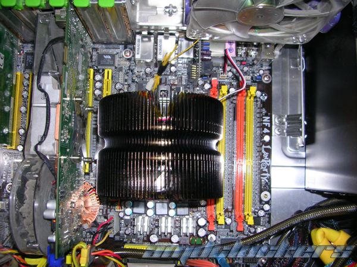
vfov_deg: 37.7
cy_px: 134
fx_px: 392
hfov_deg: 49.0
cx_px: 178
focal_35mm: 38
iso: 50
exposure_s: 1/60.1
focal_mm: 5.8
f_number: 2.8
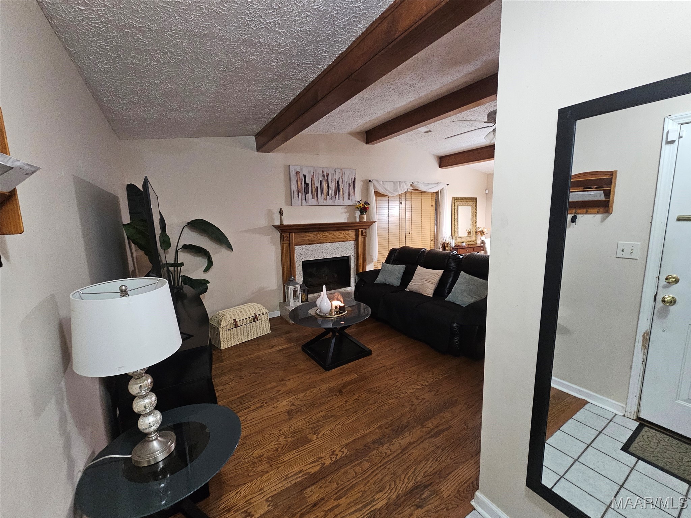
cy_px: 259
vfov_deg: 89.9
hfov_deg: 106.2
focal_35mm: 13
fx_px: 260
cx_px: 346
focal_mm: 2.2
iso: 640
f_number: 2.2
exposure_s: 1/30
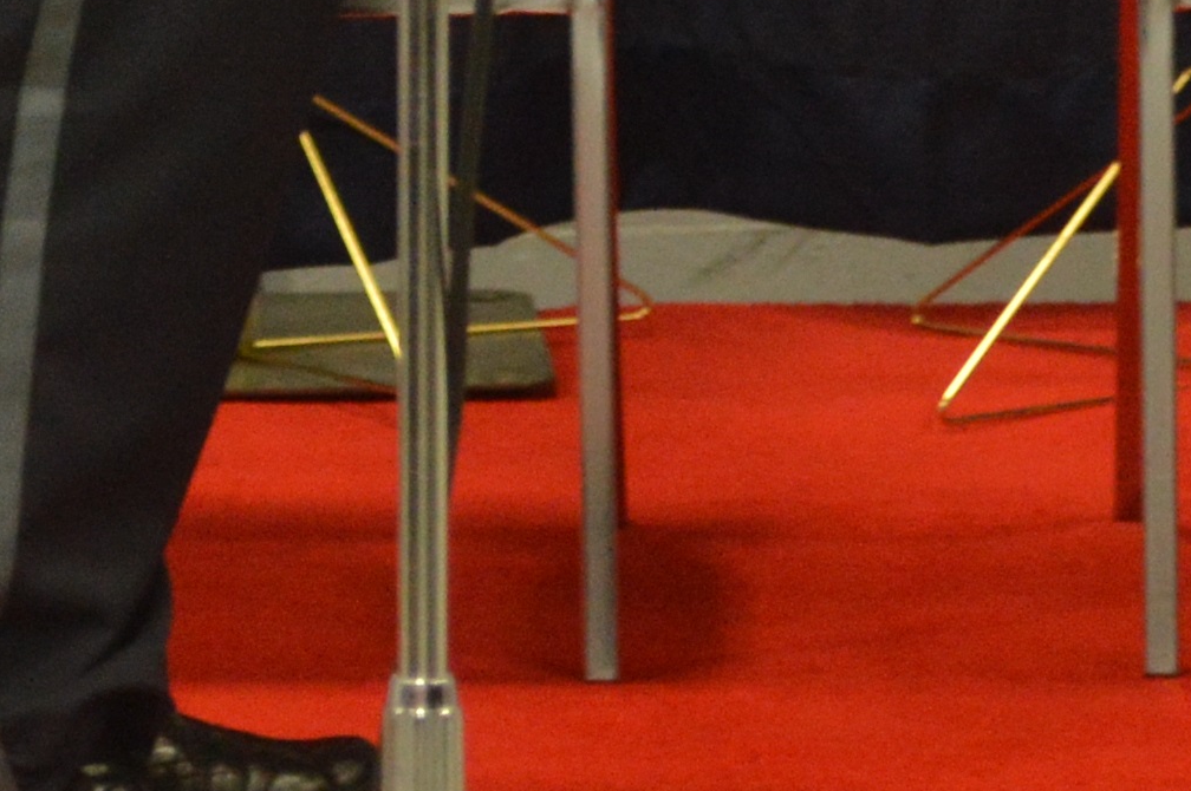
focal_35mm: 358
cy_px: -1156
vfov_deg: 3.8
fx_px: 11832
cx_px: -2
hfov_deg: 5.7
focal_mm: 40
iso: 800
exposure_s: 1/30
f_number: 5.3
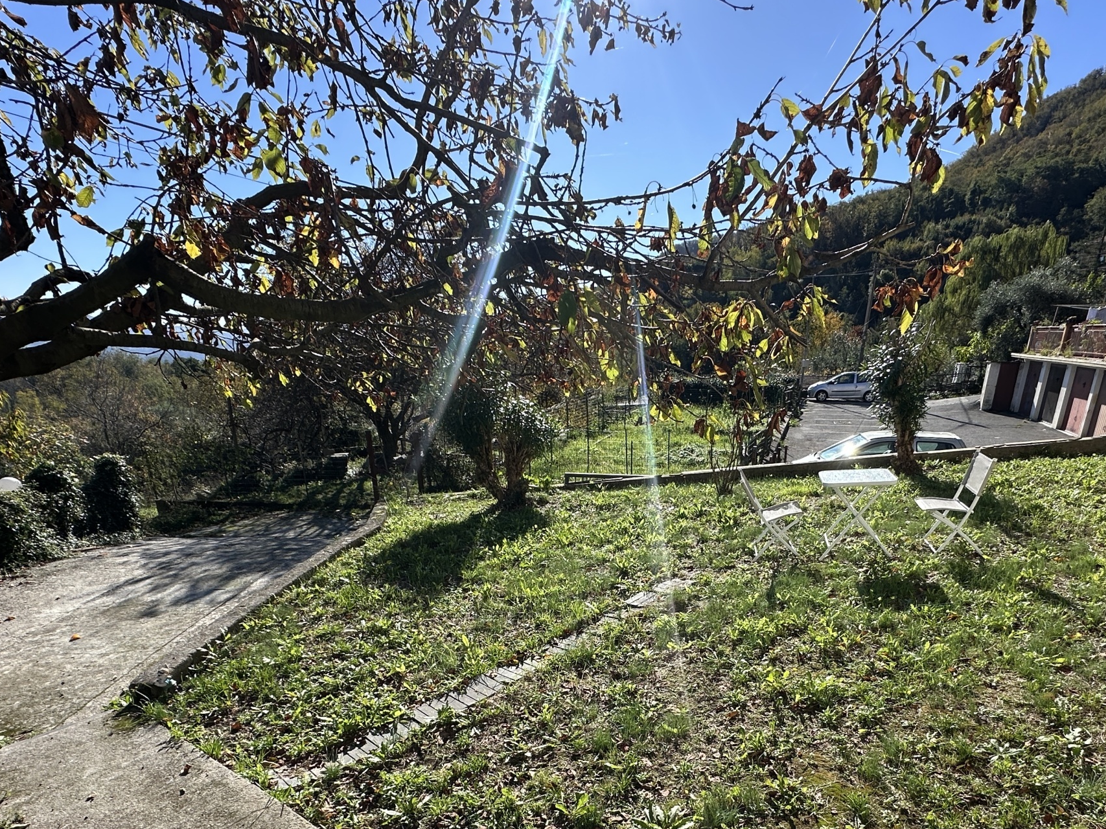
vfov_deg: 60.2
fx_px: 671
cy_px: 615
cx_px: 602
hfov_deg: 78.8
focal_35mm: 21
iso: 50
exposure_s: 1/1135
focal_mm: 2.22
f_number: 2.2
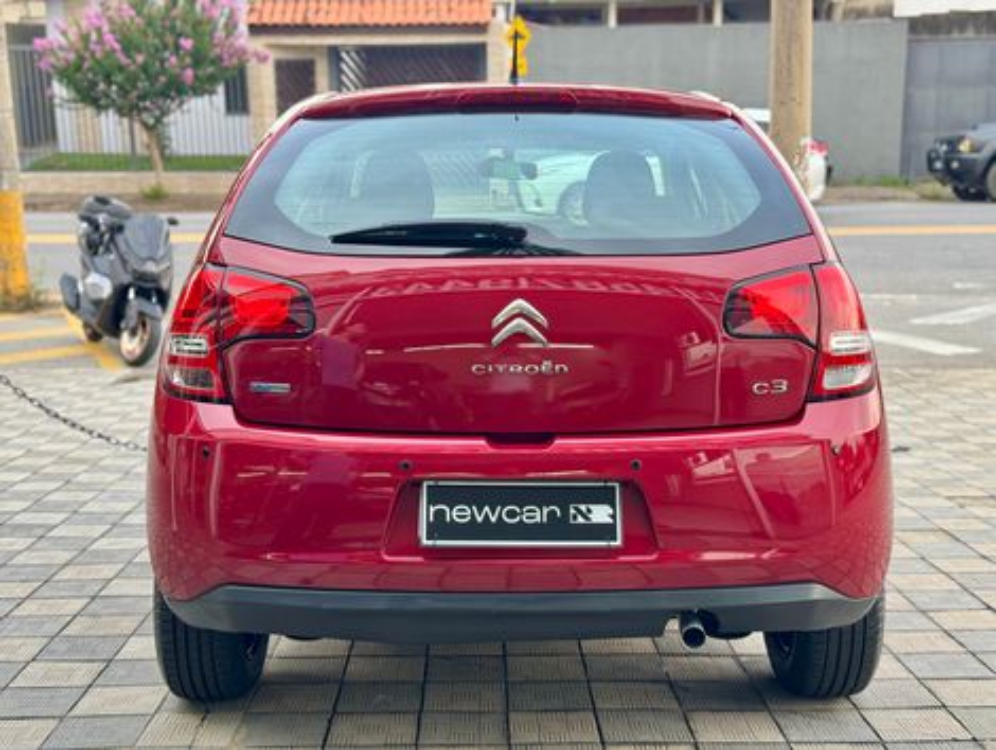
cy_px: 375
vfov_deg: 30.3
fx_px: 1383
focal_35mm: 48
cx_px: 498
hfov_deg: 39.6
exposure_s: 1/60
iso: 125
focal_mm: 6.76
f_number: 1.78
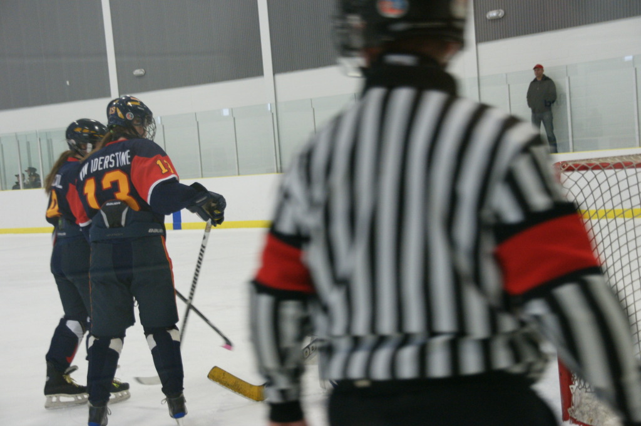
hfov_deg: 29.9
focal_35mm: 68
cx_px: 320
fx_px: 1200
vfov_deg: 20.1
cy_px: 213
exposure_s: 1/100
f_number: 5
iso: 800
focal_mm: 45
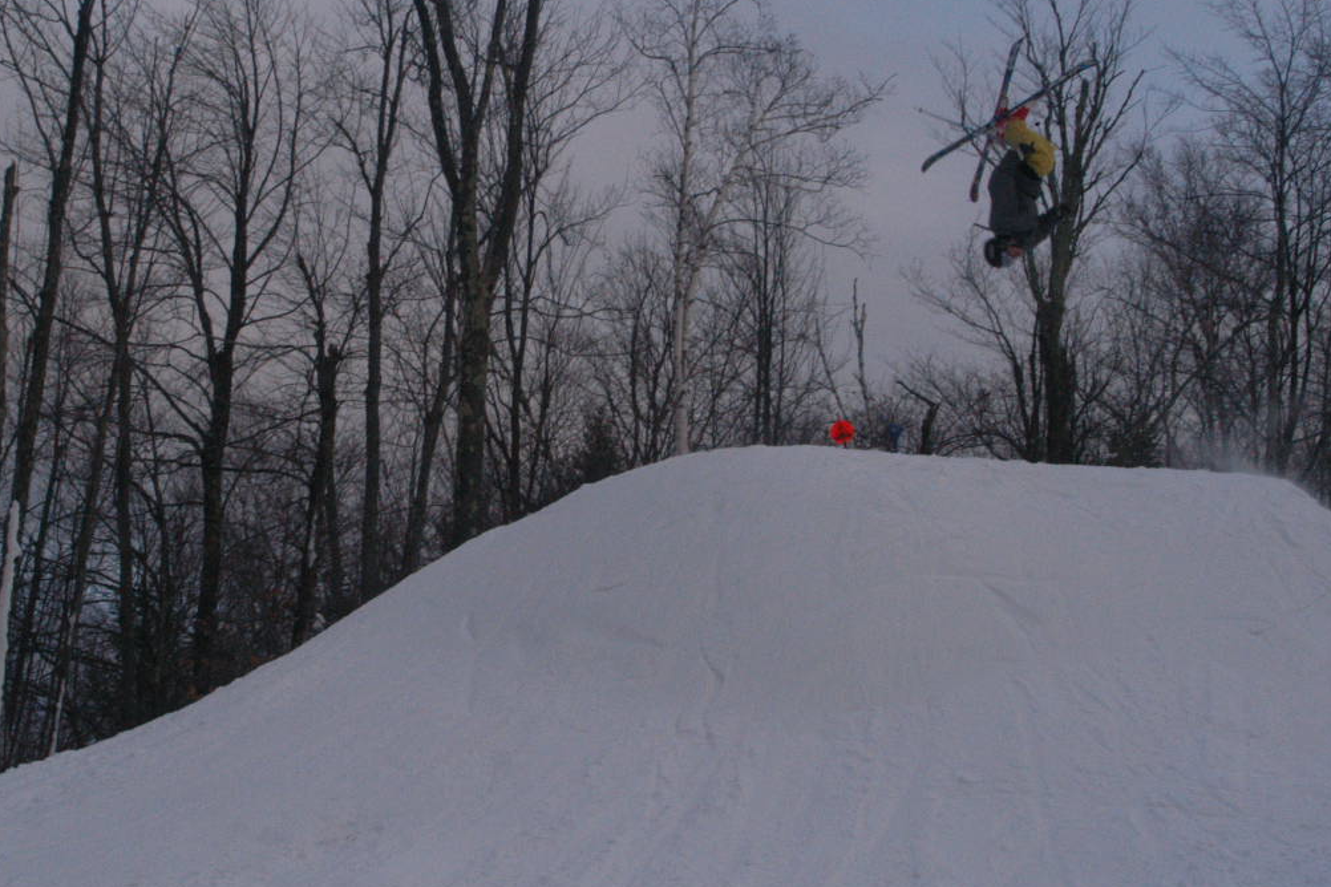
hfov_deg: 31.8
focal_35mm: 63
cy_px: 293
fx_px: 2329
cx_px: 549
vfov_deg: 21.5
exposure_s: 1/160
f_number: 16
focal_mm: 28
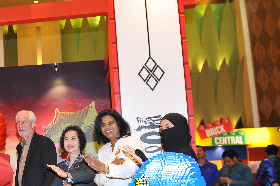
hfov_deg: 32.4
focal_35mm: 55
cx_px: -20
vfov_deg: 24.4
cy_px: 135
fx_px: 428
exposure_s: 1/80
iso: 640
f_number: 3.5
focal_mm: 24
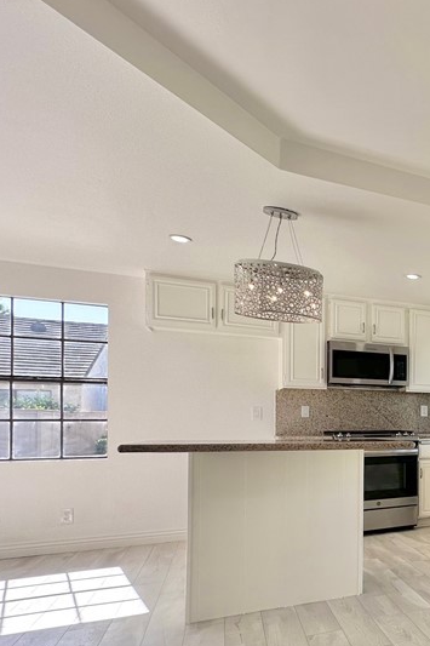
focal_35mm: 28
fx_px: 502
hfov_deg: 34.8
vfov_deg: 64.1
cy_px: 421
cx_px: 539
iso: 40
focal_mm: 2.22
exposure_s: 1/458
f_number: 2.2
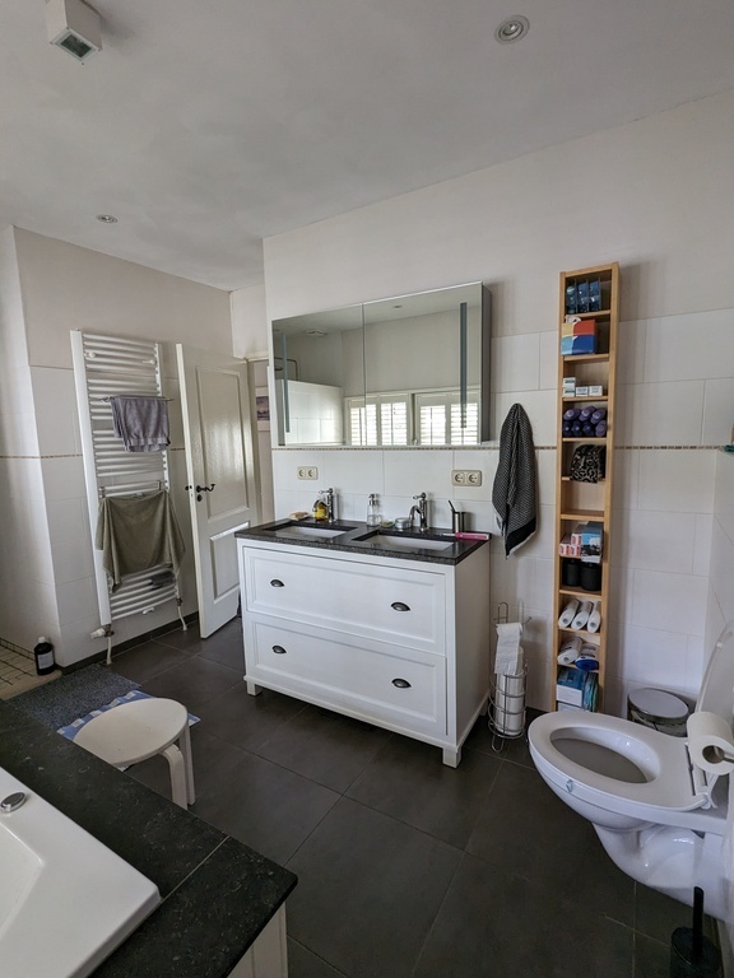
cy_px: 489
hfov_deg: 78.1
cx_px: 367
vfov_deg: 94.5
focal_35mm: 16
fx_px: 452
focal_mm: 2.35
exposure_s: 1/25
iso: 107
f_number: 2.2
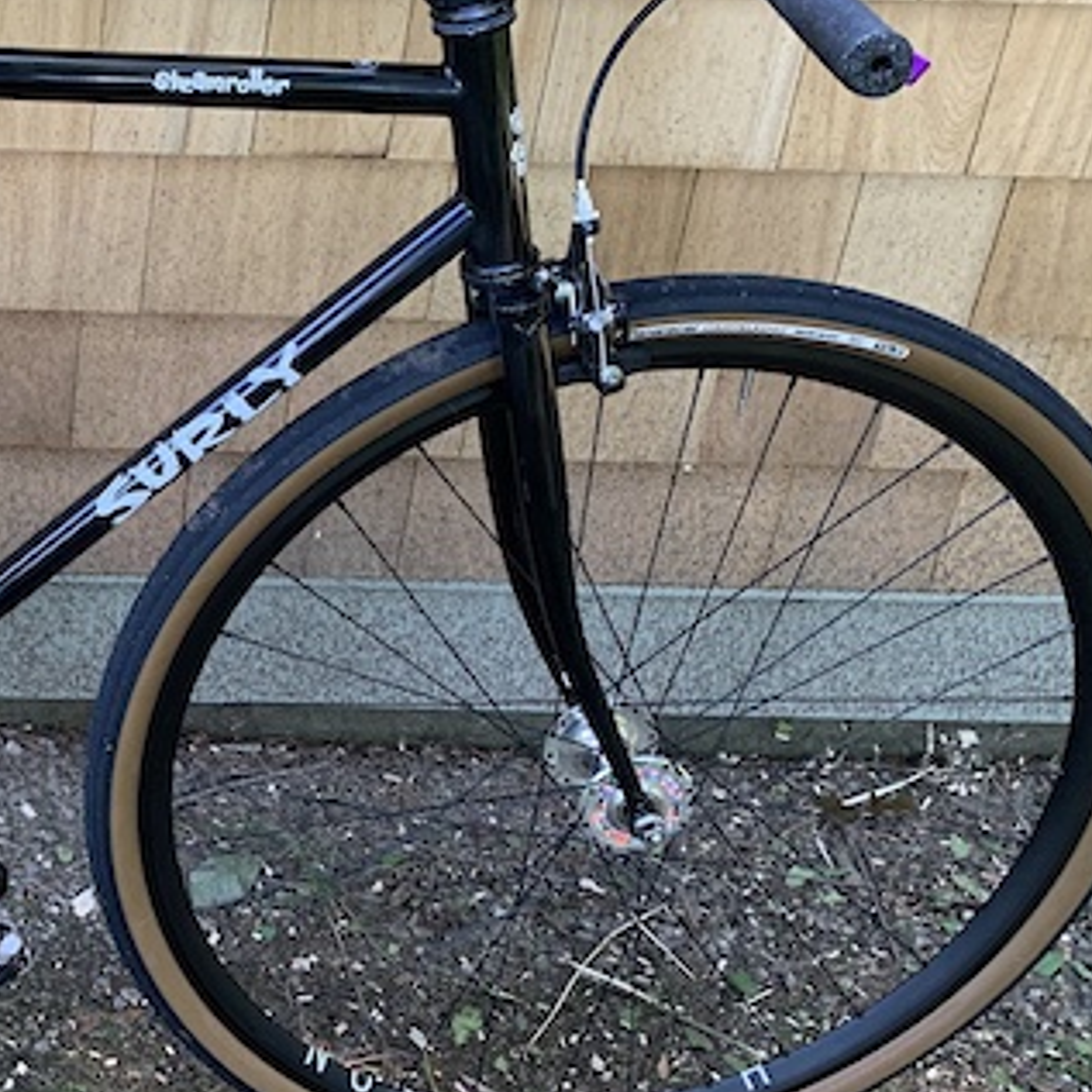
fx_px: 2070
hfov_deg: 26.9
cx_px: -134
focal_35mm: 58
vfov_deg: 29.5
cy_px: 520
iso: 100
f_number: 1.8
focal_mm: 4.25
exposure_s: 1/105
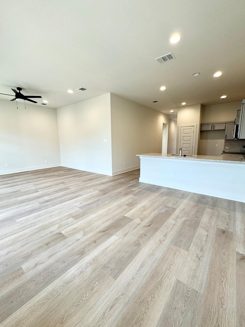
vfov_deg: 98.2
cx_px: 123
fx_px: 142
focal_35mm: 15
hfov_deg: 81.7
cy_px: 165
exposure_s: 1/120
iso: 125
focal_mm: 2.22
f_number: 2.2
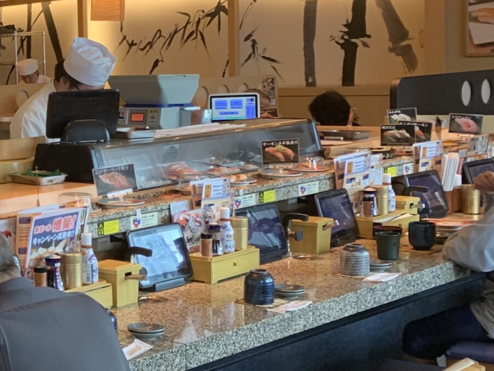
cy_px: 164
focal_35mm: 74
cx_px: -207
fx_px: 1056
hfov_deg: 22.5
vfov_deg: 19.9
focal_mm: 4.25
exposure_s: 1/60
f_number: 1.8
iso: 100
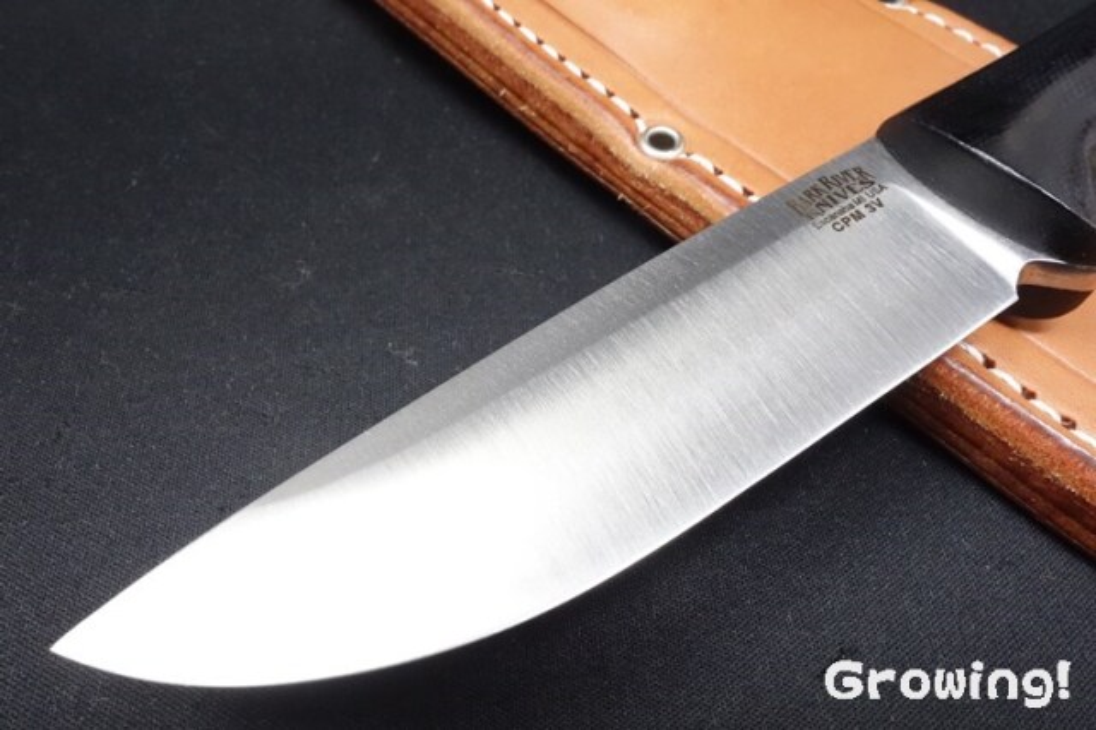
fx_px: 852
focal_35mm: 28
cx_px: 548
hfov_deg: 65.5
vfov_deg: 46.4
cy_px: 365
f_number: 10
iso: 2000
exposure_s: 1/30
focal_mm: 10.4
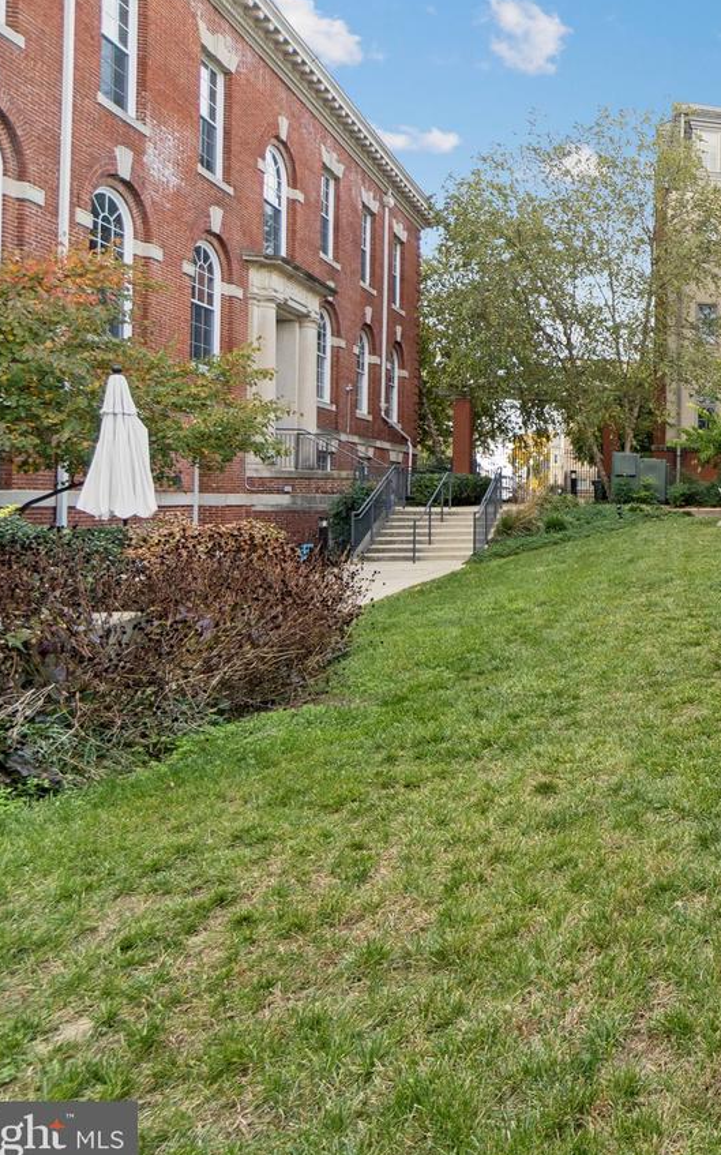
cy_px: 517
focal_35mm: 26
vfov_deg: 70.2
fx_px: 818
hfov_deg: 35.2
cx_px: 906
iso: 200
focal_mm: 10
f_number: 5
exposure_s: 1/100
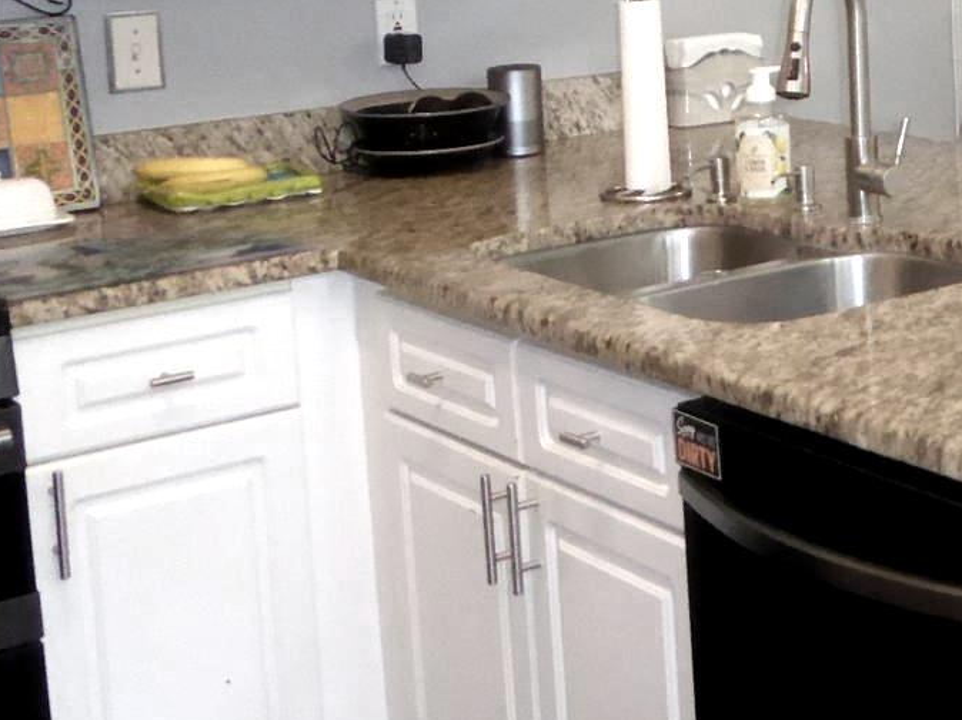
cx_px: 1272
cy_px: 33
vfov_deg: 18.9
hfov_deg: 22.7
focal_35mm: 76
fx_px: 2111
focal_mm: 4.3
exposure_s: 1/60
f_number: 3.3
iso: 800
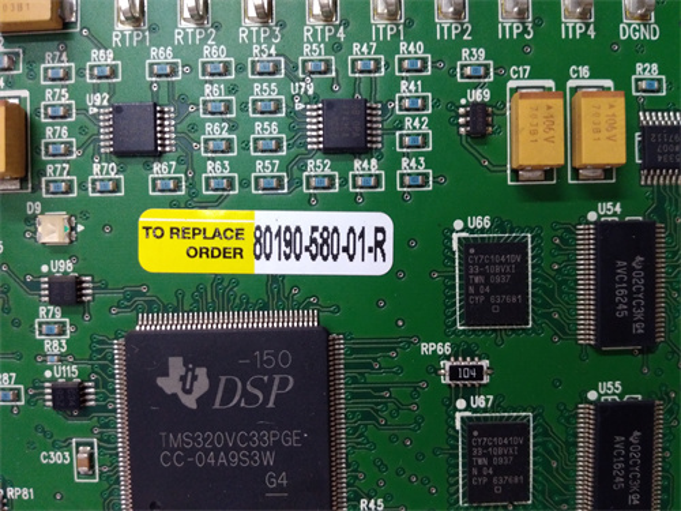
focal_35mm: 27
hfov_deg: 65.3
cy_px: 256
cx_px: 340
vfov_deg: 51.4
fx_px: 531
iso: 487
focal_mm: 3.79
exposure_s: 1/33
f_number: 2
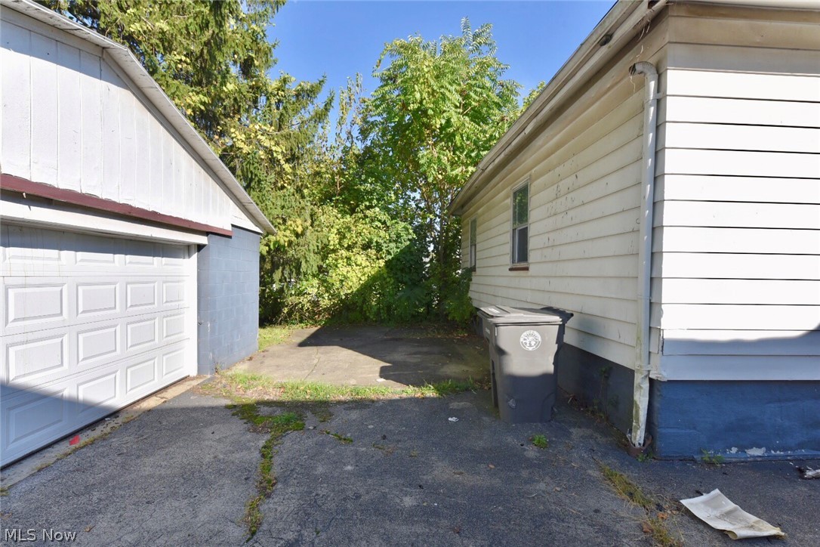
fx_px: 342
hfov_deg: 100.4
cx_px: 410
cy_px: 274
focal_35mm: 15
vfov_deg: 77.3
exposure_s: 1/320
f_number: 9
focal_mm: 15
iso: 200
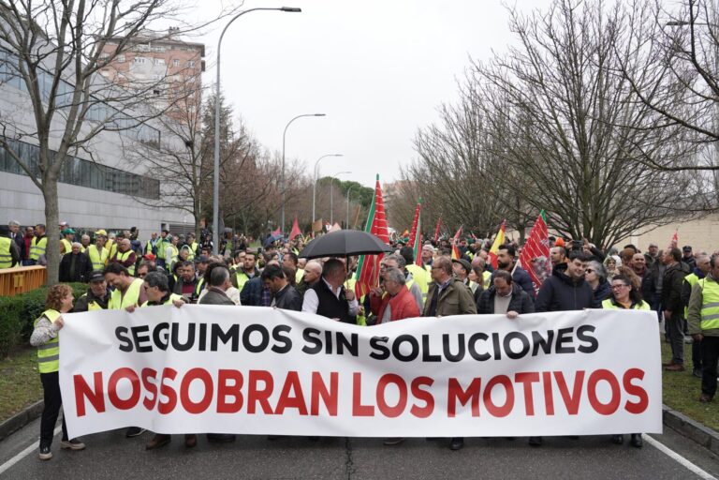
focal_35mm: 31
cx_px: 360
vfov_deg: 42.3
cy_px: 240
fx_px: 619
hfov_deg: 60.3
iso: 100
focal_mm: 31
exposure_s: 1/160
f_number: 5.6
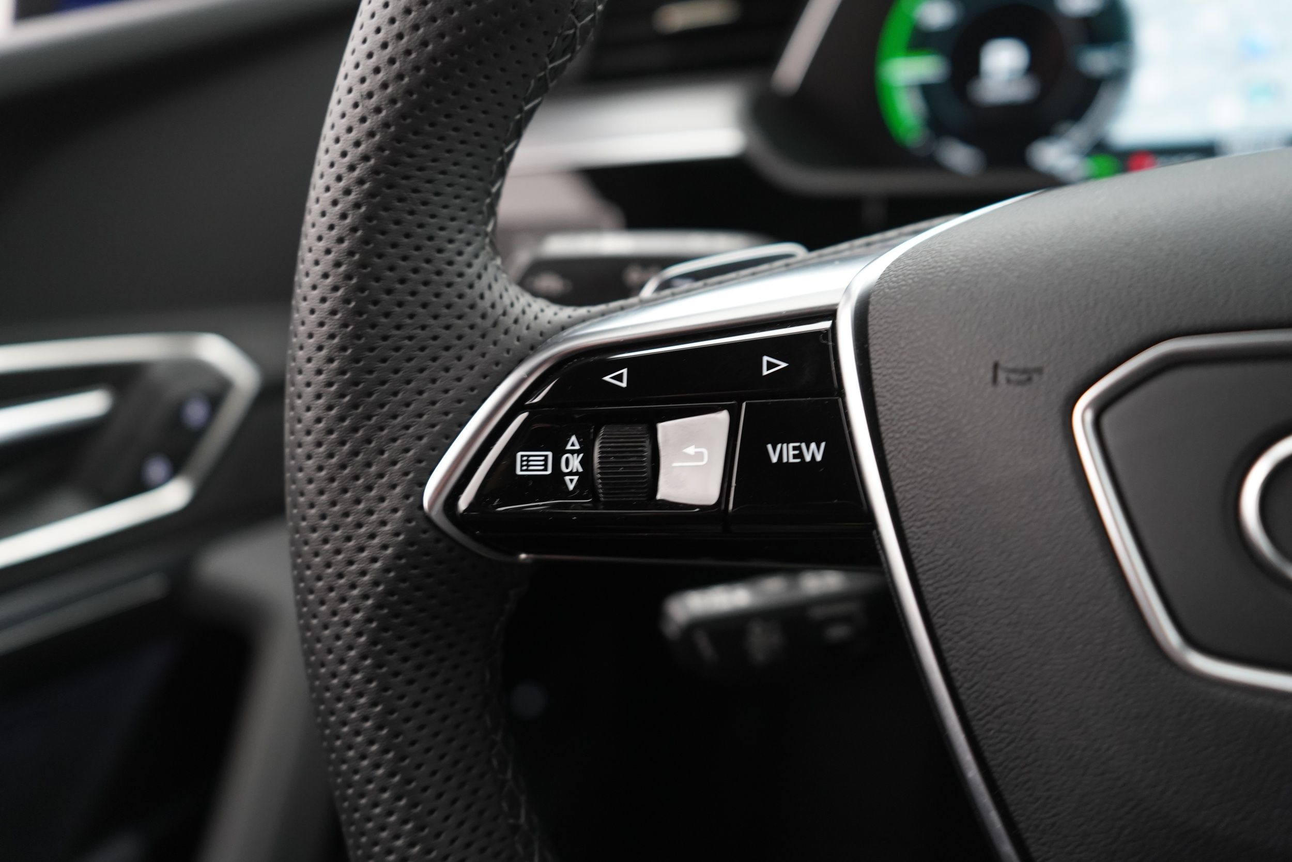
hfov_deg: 65.5
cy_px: 431
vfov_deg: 46.4
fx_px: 1005
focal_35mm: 28
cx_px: 646
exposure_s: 1/30
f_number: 3.5
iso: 2000
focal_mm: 28
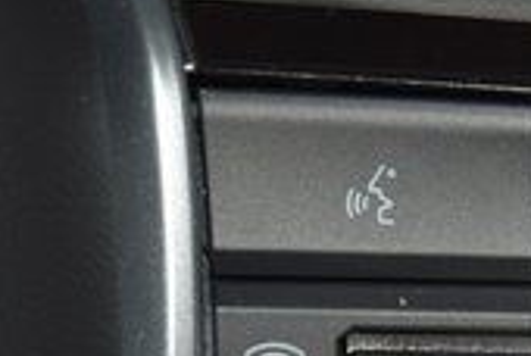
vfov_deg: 3.5
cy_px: 339
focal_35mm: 395
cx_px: 572
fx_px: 5836
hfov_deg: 5.2
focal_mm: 70
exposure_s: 1/125
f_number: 8
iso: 100
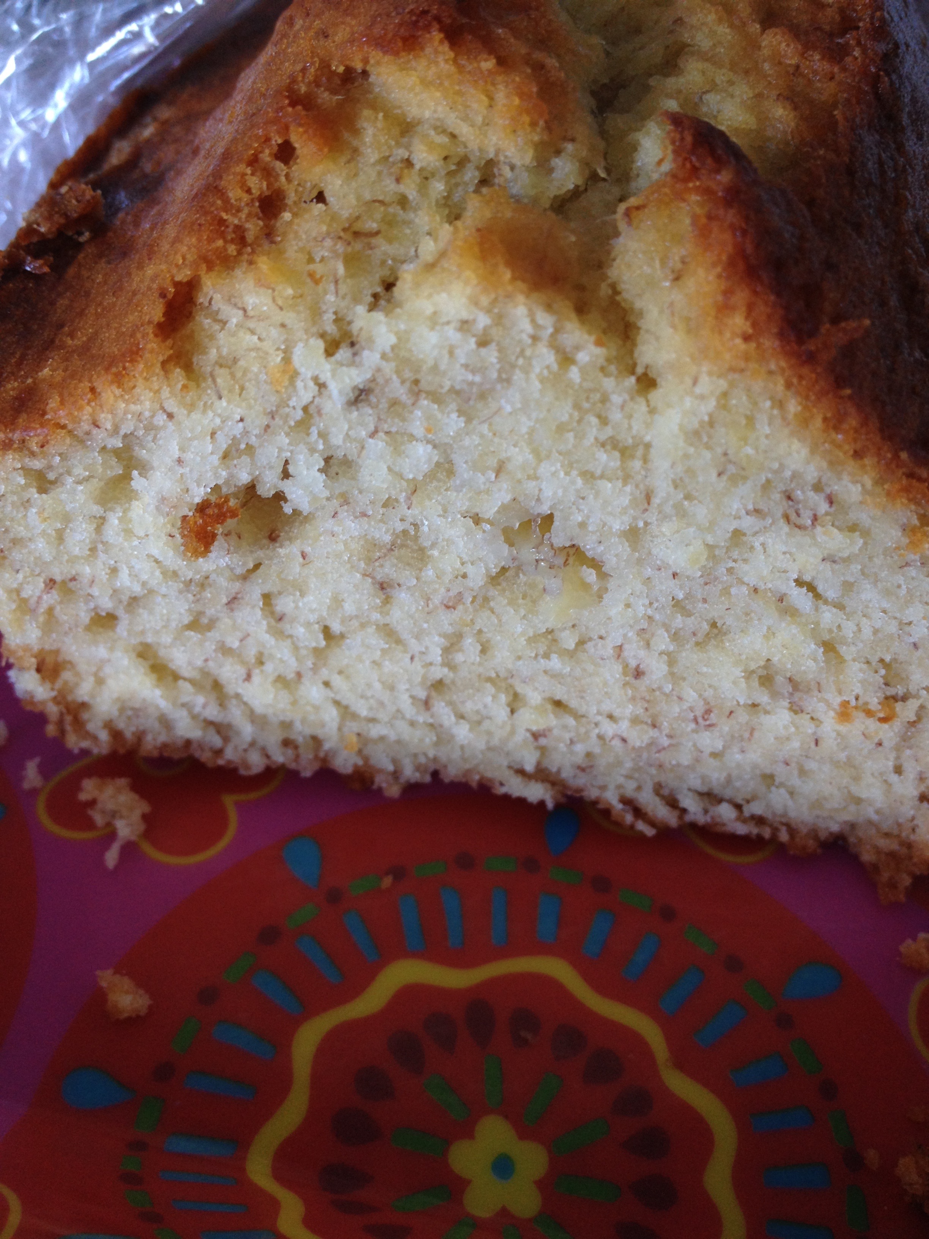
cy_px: 620
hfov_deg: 40.7
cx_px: 464
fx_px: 1252
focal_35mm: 35
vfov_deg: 52.6
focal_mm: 4.28
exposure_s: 1/20
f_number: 2.4
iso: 64
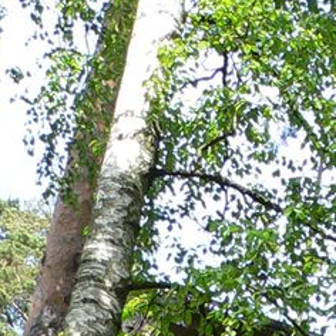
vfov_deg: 8.9
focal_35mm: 180
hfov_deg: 9.1
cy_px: 751
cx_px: 691
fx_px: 1977
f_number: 3.3
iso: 80
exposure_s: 1/125
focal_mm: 6
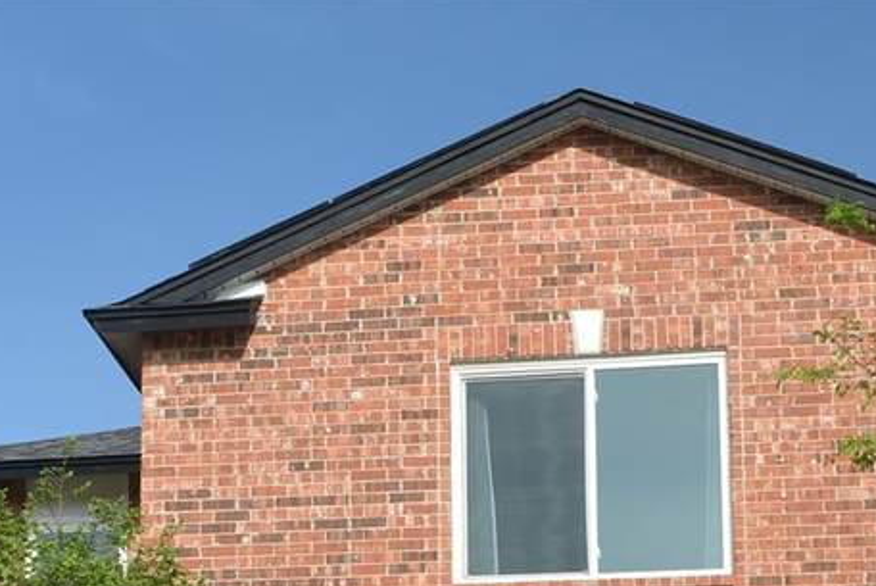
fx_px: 2153
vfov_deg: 14.7
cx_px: 373
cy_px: 816
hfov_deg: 23.0
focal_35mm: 88
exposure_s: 1/320
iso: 200
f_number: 8
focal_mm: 21
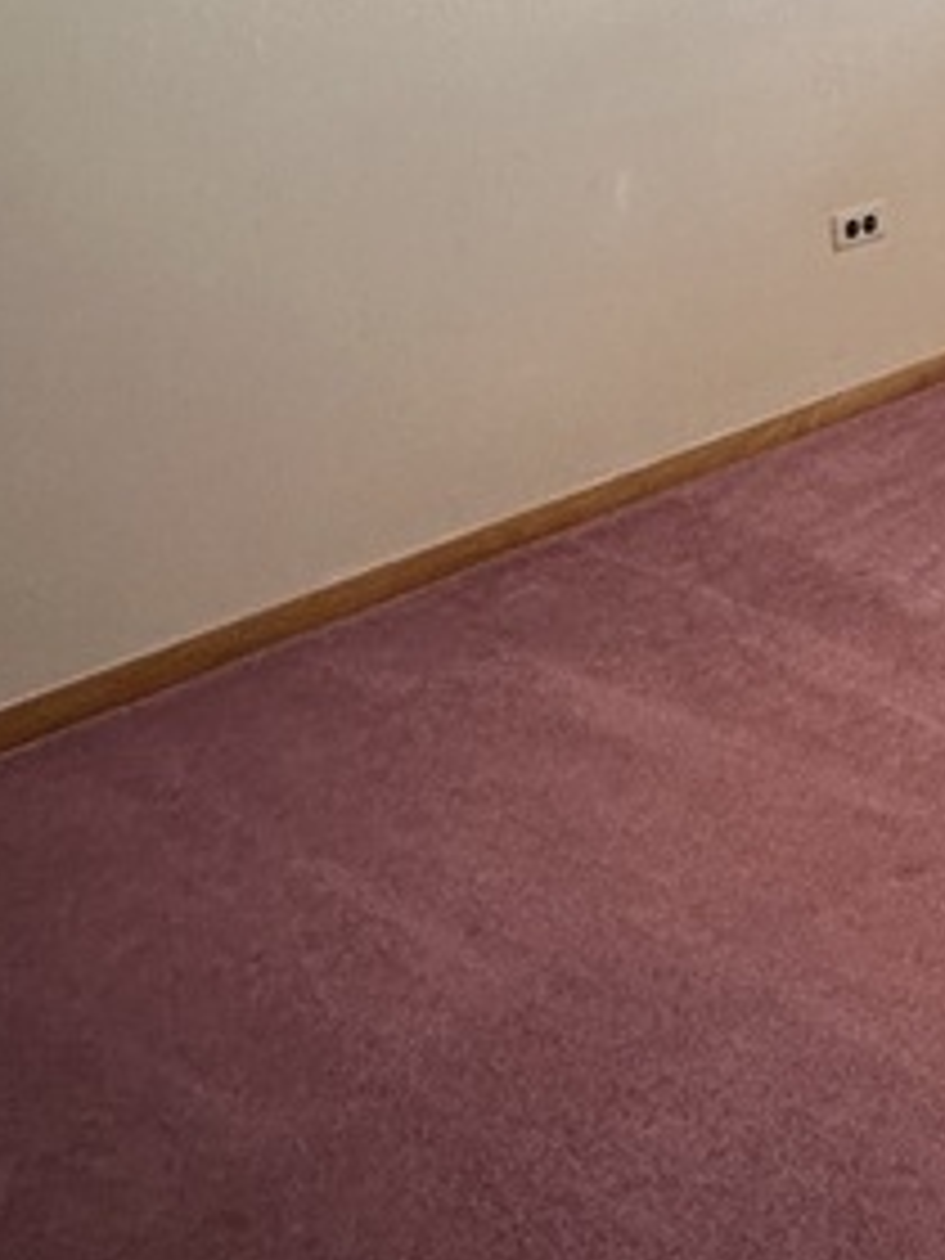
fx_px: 1966
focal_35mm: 54
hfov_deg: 21.5
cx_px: 1508
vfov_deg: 33.6
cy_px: 112
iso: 200
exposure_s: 1/60
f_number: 2.2
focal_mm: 2.22
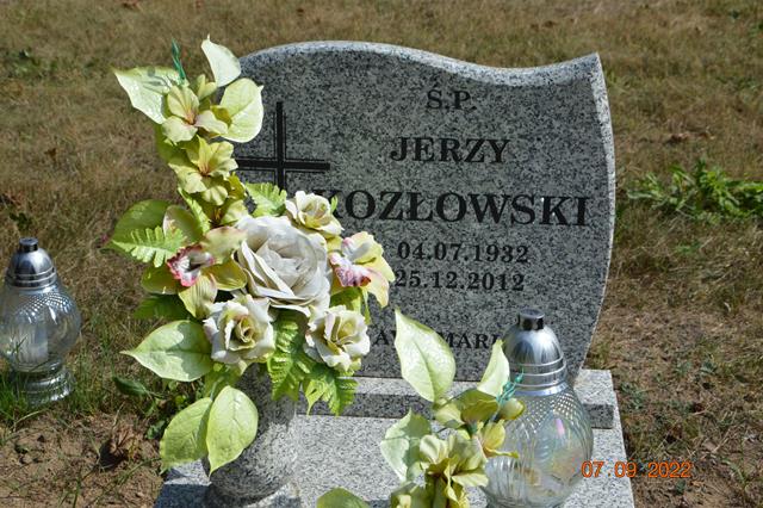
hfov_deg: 29.9
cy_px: 254
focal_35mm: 68
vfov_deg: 20.1
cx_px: 382
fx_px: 1430
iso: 100
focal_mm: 45
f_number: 8
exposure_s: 1/250
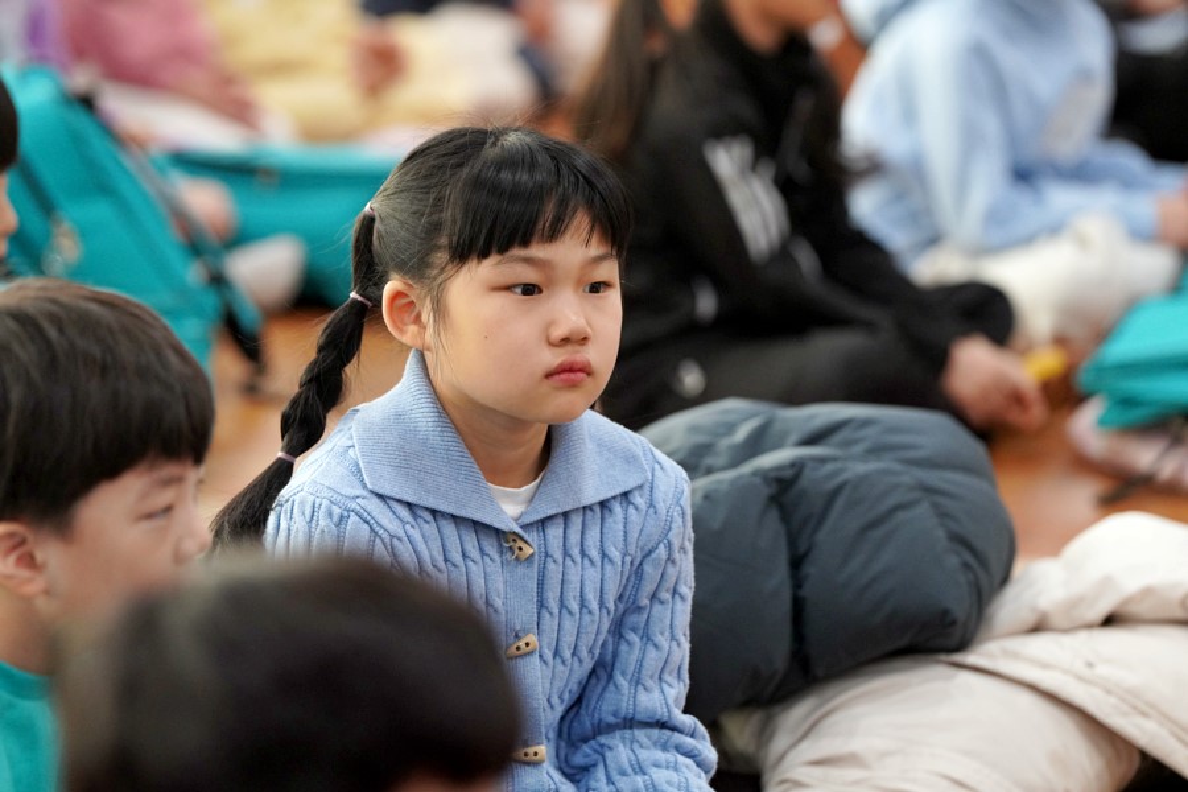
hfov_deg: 10.3
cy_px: 396
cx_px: 594
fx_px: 6599
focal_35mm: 200
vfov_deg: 6.9
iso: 2500
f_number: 4
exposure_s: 1/250
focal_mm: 200
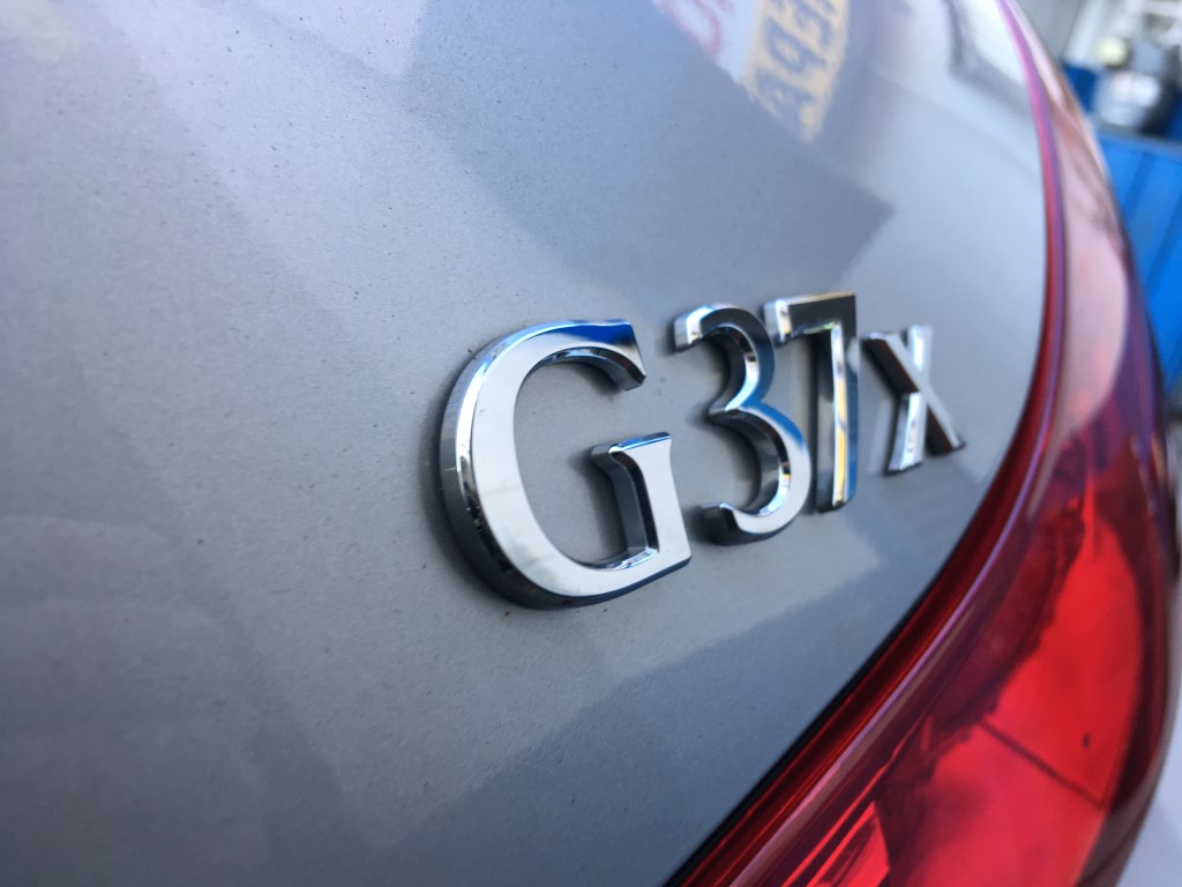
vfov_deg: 48.2
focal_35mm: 29
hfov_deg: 61.7
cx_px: 591
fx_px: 990
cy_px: 444
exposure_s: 1/120
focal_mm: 4.15
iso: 32
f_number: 2.2
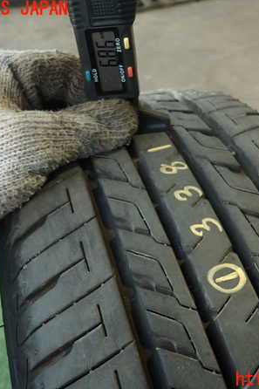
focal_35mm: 35
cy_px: 194
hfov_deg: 37.5
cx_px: 171
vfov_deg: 54.5
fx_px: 378
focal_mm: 4.5
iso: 320
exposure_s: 1/30
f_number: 2
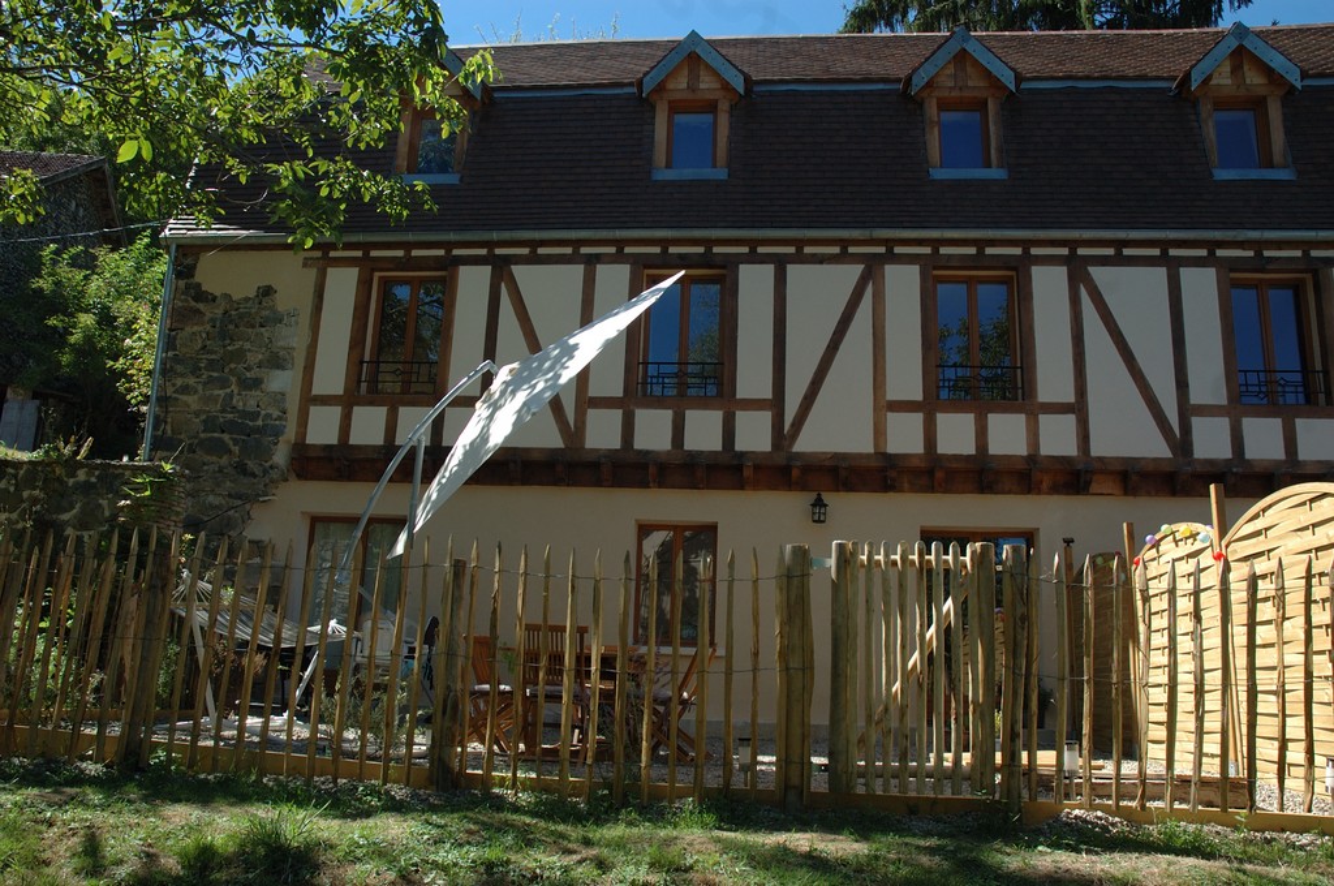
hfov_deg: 67.4
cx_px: 667
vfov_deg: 47.8
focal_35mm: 27
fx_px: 999
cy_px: 443
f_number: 8
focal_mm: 18
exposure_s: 1/250
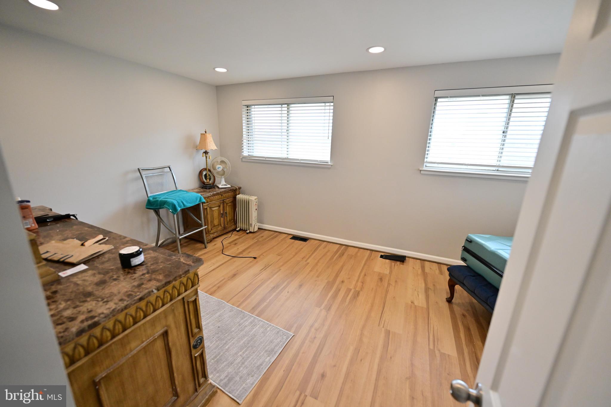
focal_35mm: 14
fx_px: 238
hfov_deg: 104.3
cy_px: 204
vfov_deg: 81.2
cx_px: 306
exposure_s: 1/800
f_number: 2.8
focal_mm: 14
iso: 1600
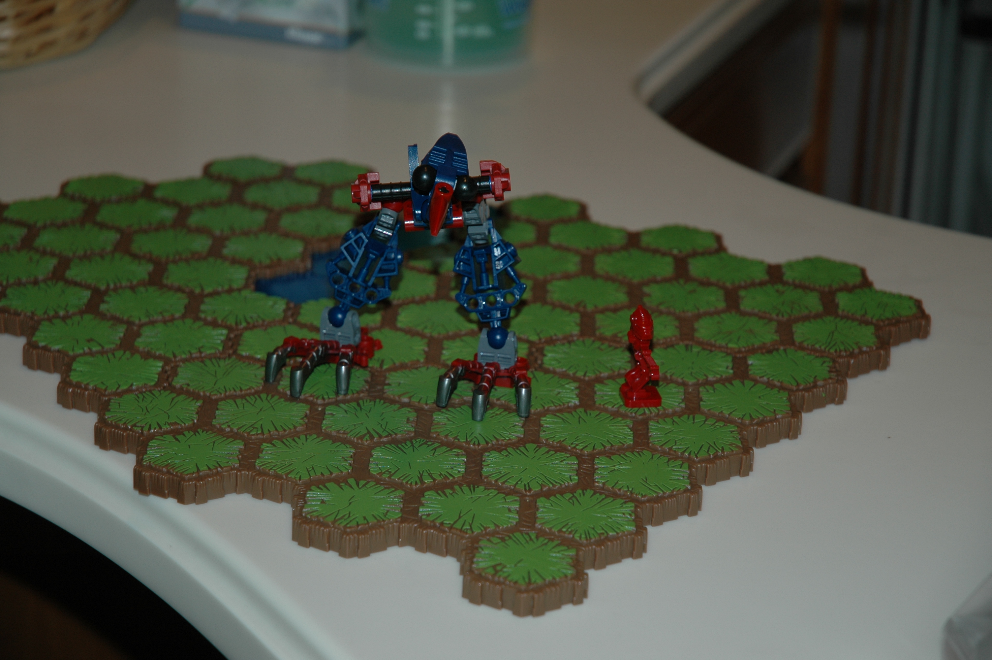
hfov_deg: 19.5
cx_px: 496
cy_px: 330
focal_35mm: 105
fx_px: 2891
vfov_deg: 13.0
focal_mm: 70
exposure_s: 1/60
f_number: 4.5
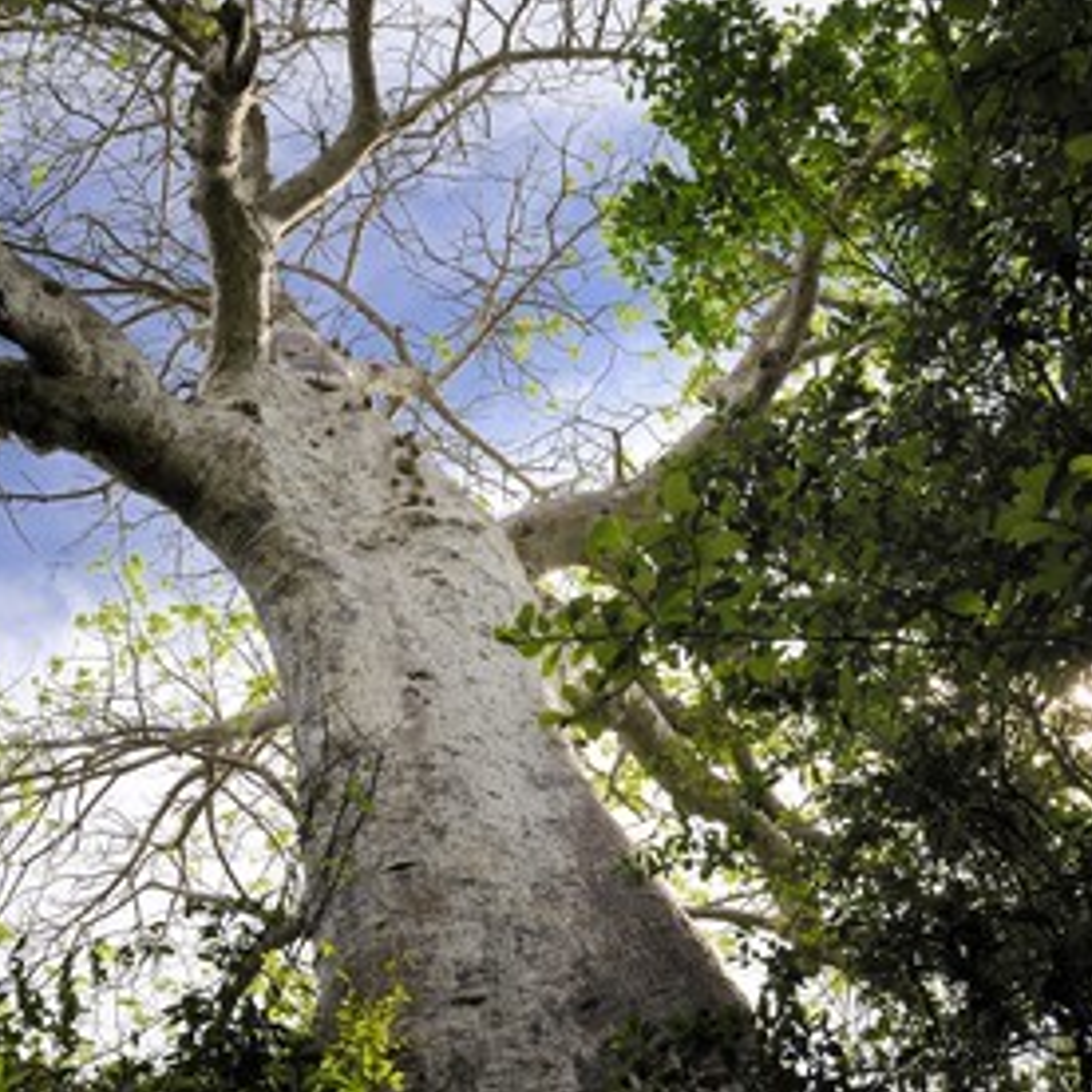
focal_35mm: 31
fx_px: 1106
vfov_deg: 52.5
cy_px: 542
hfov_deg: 51.4
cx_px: 348
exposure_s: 1/160
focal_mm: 24
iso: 200
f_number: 13
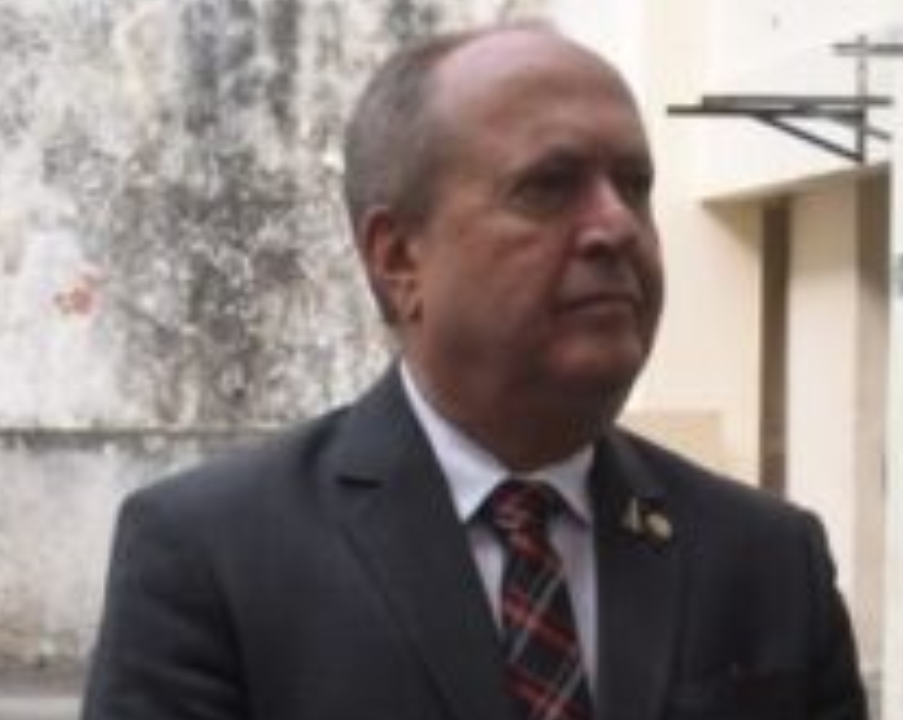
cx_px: 667
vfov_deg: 12.8
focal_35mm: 120
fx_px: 3203
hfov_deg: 16.0
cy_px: 467
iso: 400
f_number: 8
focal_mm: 22
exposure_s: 1/250
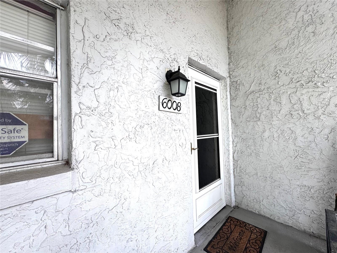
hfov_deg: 102.1
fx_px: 136
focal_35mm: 14
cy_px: 126
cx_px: 168
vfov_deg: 85.7
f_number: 2.2
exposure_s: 1/152
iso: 40
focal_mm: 2.22
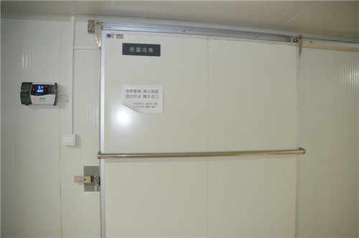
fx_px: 269
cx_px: 180
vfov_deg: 47.8
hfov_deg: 67.4
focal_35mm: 27
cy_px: 119
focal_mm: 18
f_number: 3.5
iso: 1400
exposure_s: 1/60
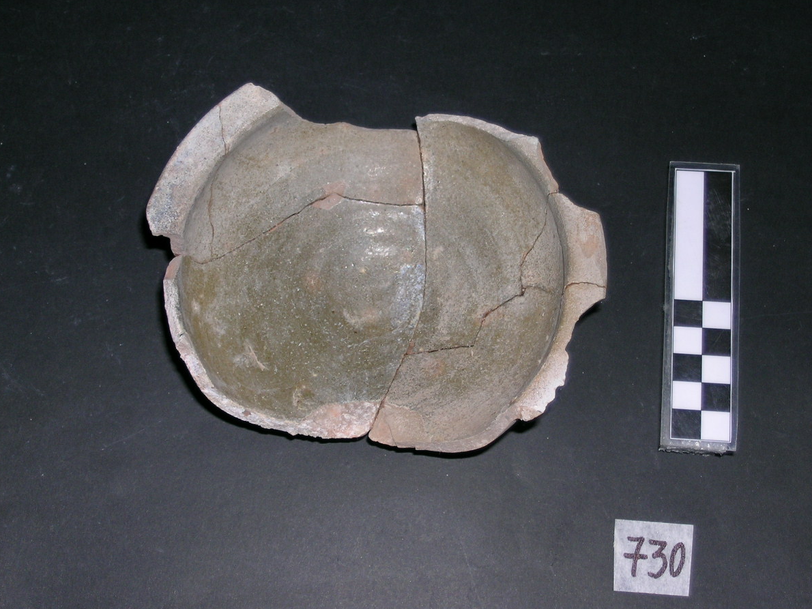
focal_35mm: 57
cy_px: 308
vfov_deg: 25.7
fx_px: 1337
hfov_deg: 33.8
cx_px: 407
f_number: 3.5
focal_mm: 11.1
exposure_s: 1/60.1
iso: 50
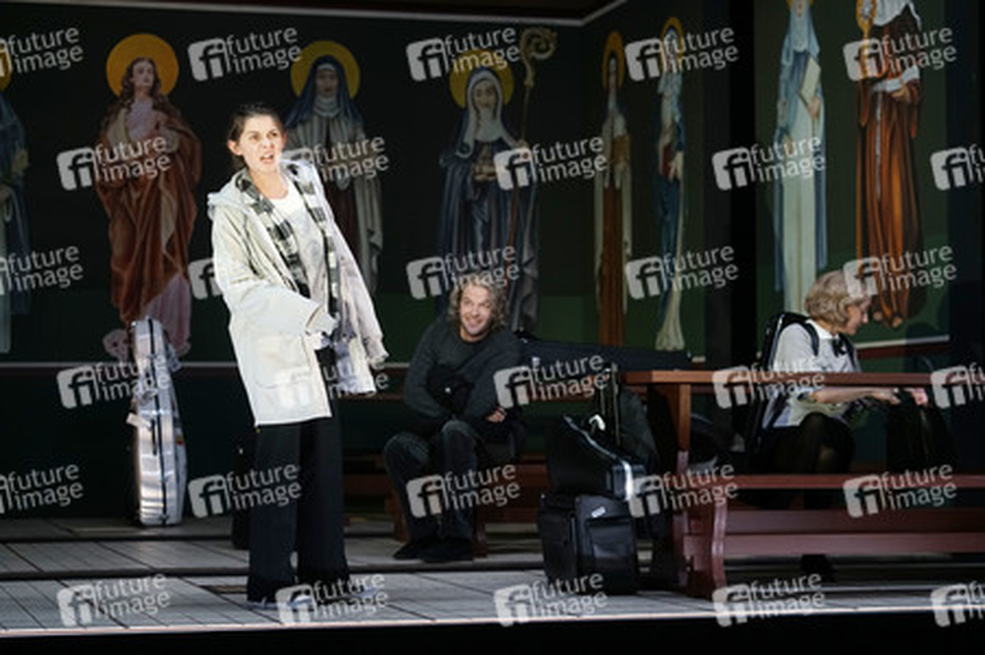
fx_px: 2324
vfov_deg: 16.0
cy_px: 328
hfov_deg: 23.9
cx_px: 492
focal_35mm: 85
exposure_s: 1/125
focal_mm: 85
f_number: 4
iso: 1600
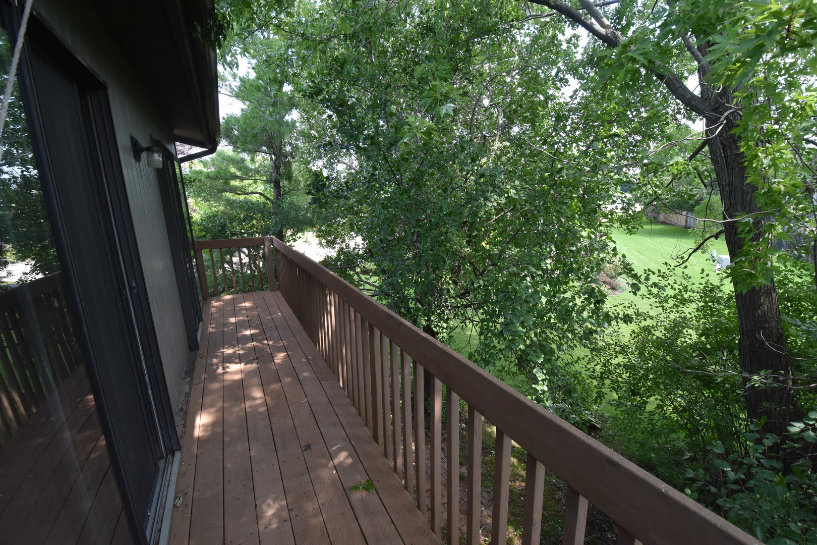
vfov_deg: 77.3
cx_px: 408
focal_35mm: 15
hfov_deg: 100.4
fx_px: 340
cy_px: 272
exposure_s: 1/250
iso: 800
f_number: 8
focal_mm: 10
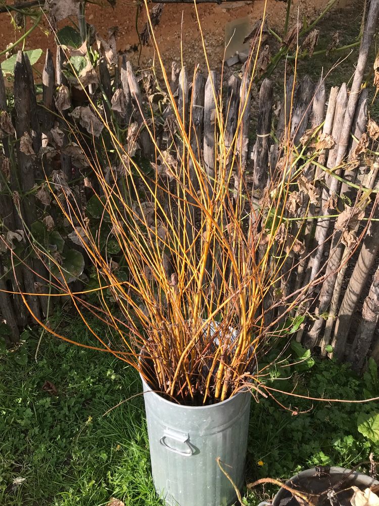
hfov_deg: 49.7
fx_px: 409
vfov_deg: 63.4
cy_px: 253
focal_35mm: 28
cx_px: 190
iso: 20
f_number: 1.8
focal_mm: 3.99
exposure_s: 1/798
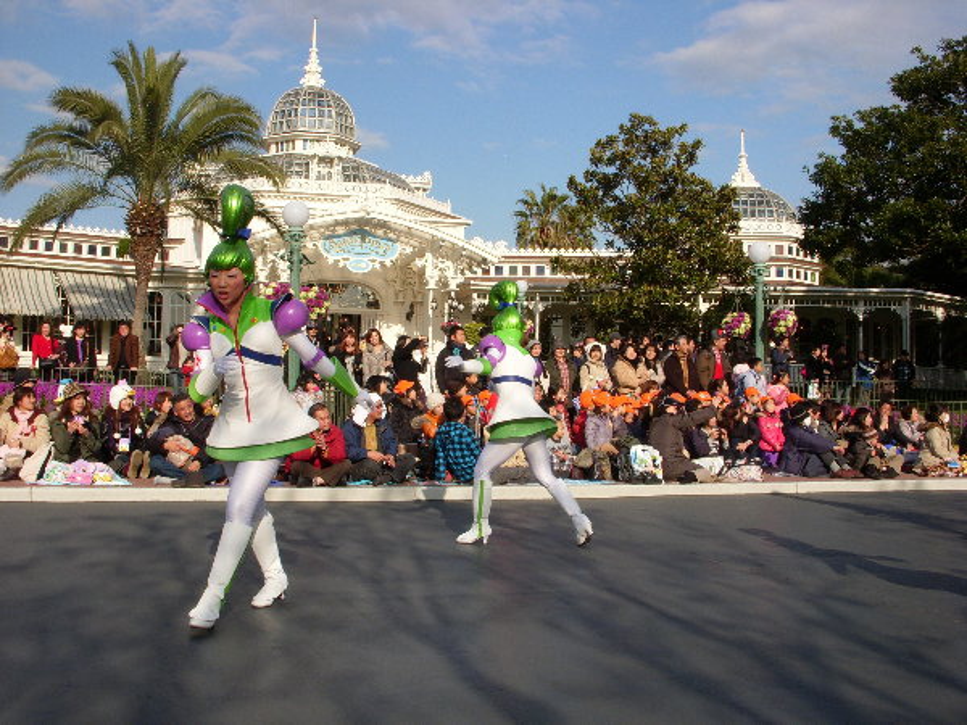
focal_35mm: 38
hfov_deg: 49.0
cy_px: 362
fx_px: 1062
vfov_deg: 37.7
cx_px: 484
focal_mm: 6.3
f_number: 6.6
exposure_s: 1/400
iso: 100
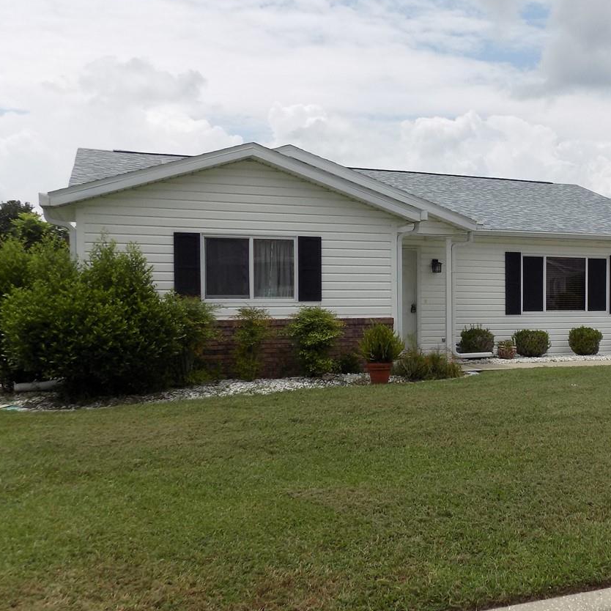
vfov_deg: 42.8
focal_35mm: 39
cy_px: 336
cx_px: 522
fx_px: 779
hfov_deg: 40.3
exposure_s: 1/160
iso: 80
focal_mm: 4
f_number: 9.9
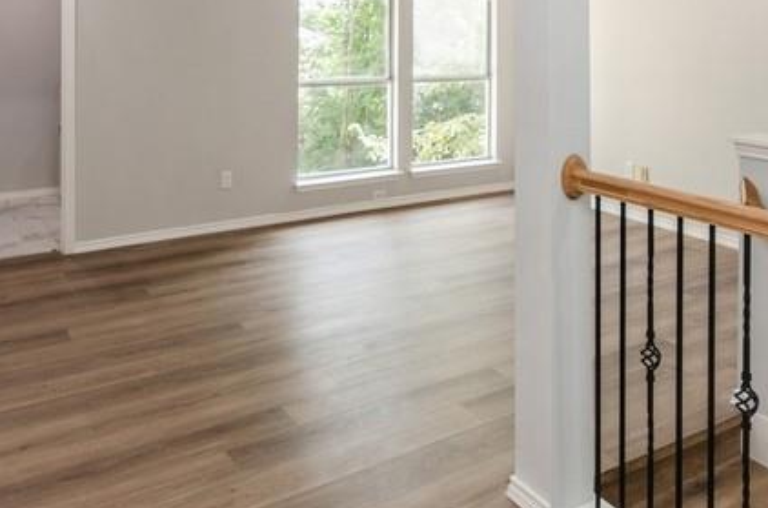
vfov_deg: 39.2
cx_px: 424
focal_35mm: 32
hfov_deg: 58.7
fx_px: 681
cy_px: 97
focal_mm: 10
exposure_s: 1/60
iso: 280
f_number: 4
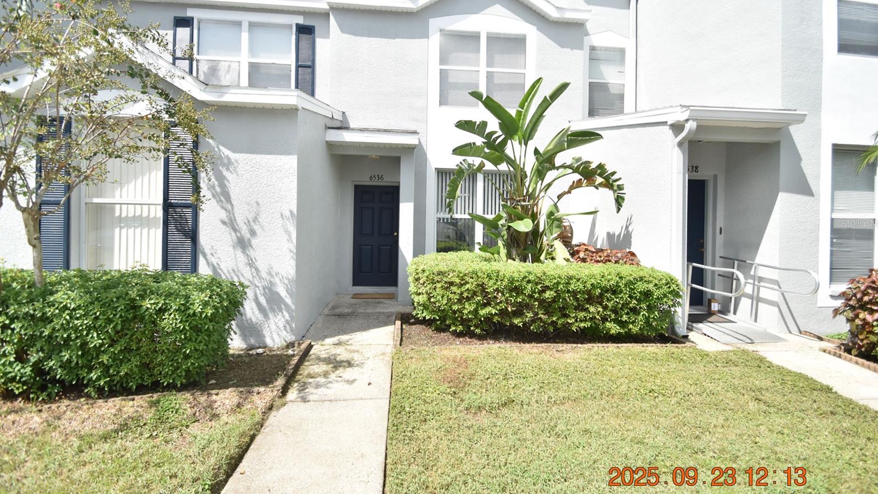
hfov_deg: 99.4
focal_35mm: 16
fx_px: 373
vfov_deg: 67.0
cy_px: 224
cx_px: 444
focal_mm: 10
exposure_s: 1/4000
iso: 800
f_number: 3.5
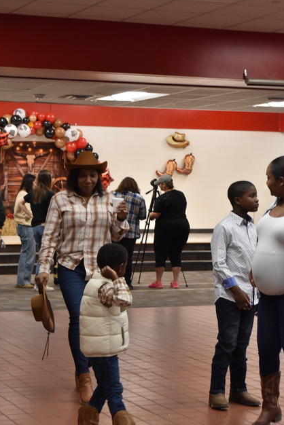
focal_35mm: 92
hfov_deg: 14.9
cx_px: 120
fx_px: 1087
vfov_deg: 22.1
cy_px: 224
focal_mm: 48
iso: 1100
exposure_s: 1/80
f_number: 7.1
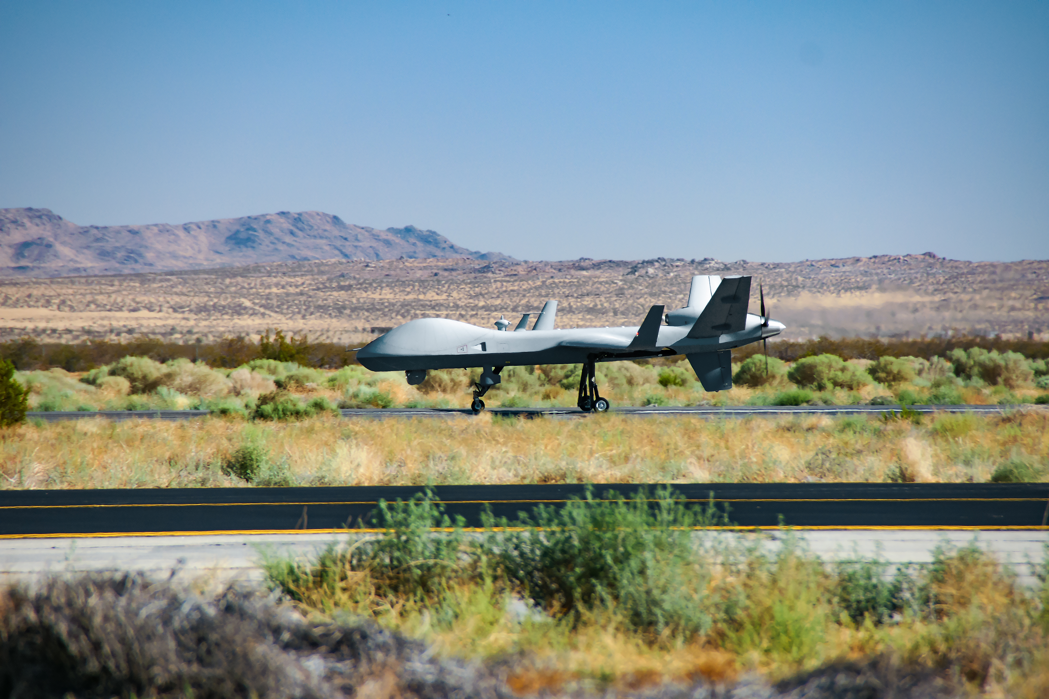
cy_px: 350
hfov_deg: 6.9
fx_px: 8741
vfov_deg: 4.6
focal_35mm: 300
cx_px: 524
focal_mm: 200
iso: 200
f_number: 6.3
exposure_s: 1/320
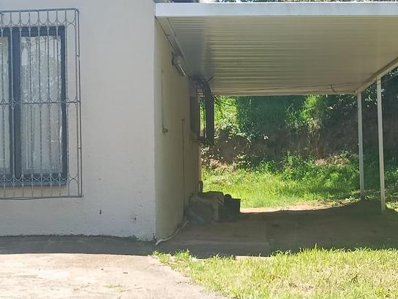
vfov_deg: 16.4
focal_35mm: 90
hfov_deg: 21.7
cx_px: 140
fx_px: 1035
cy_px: 126
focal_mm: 4.7
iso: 50
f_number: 1.7
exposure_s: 1/154
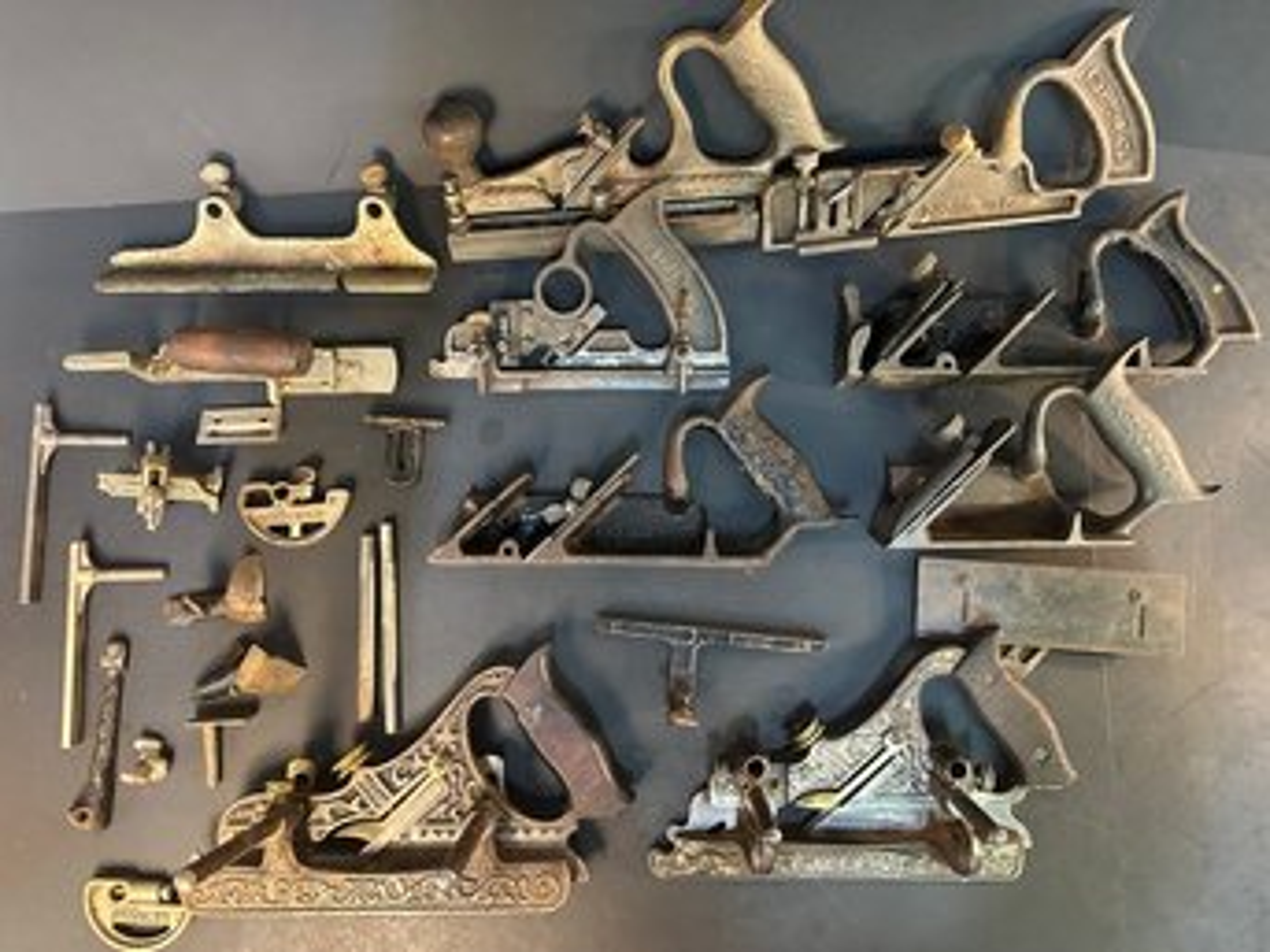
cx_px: 635
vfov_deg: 56.8
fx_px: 880
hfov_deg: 71.6
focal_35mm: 24
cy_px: 476
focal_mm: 6.86
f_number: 1.78
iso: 1000
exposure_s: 1/60
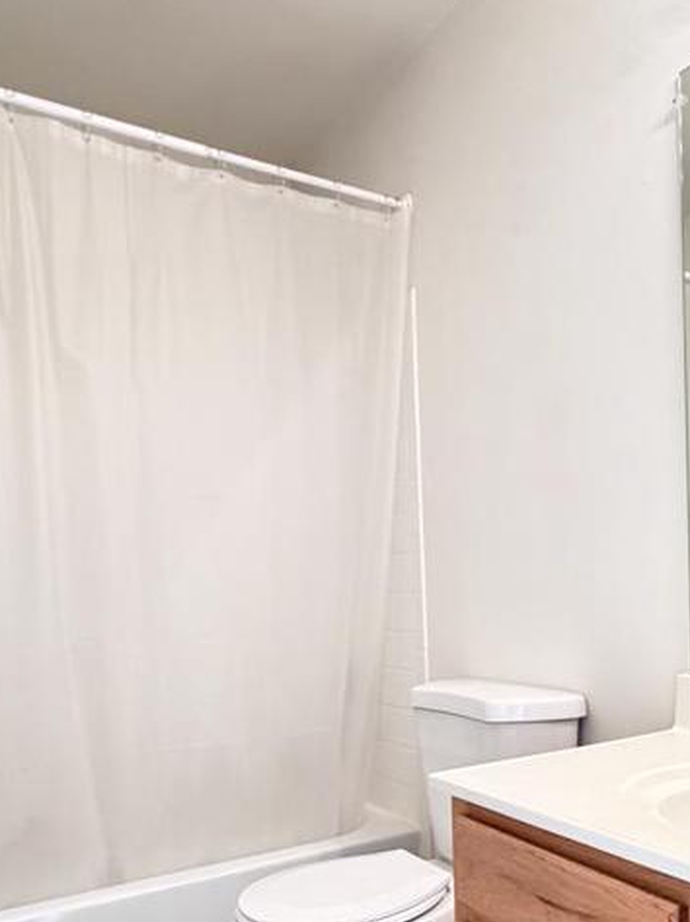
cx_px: 464
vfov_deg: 55.8
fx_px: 852
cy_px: 604
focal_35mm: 32
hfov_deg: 43.4
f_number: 2.2
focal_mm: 2.22
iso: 640
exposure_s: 1/60
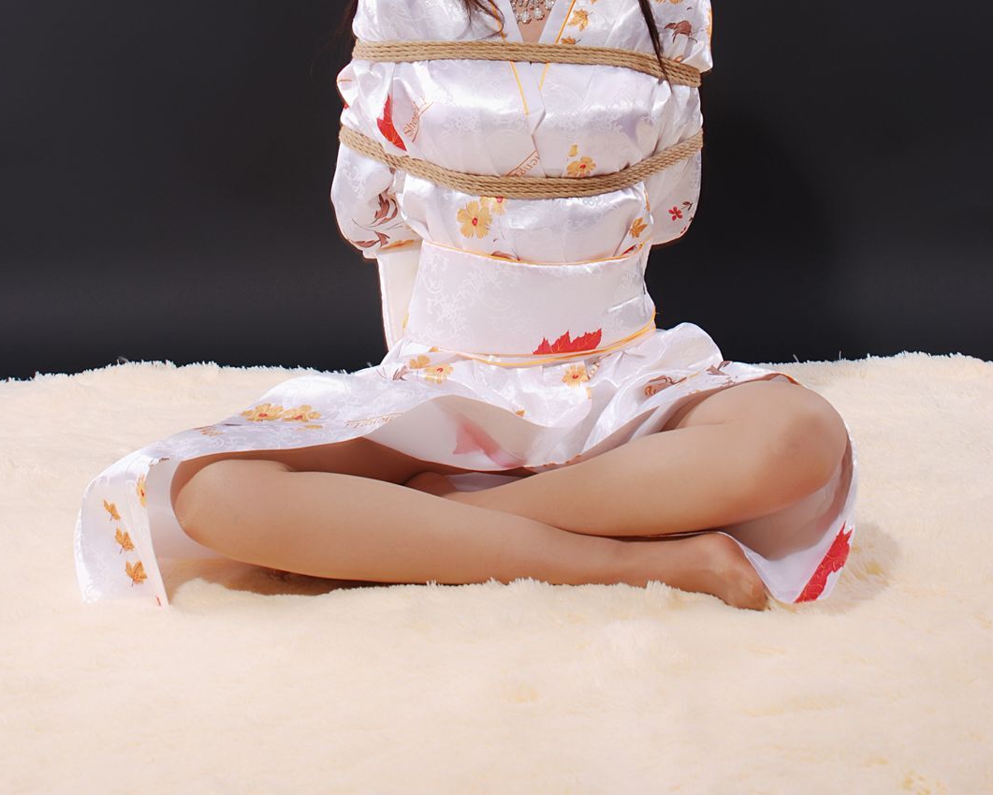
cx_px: 493
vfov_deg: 22.0
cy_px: 105
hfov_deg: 27.9
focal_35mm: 68
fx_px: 1999
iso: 100
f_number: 8
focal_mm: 32
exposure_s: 1/8
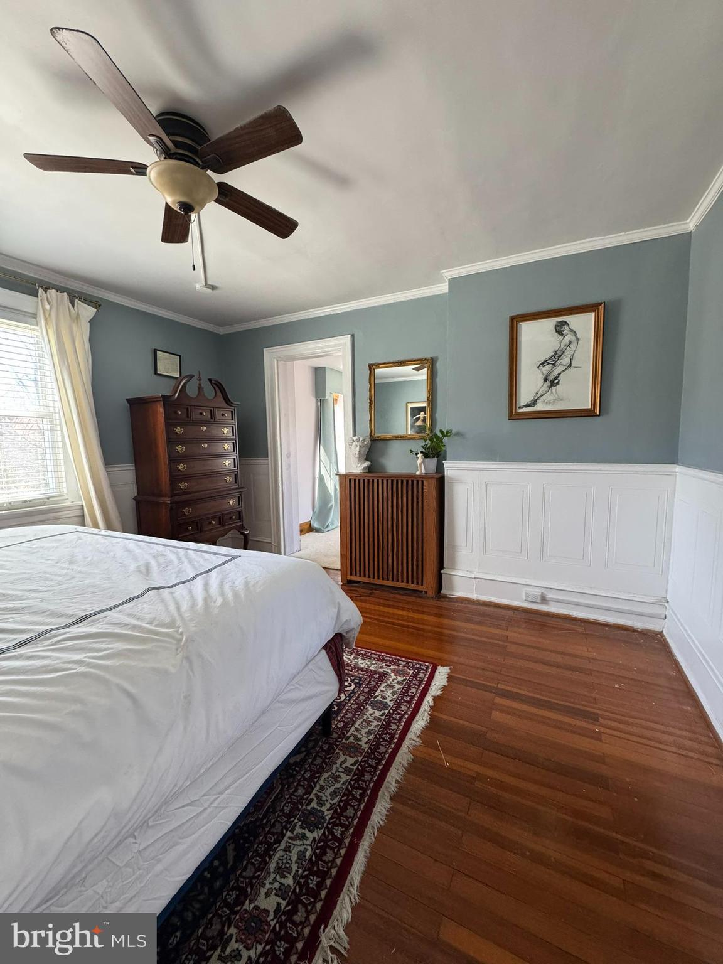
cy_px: 482
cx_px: 362
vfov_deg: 102.1
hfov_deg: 85.7
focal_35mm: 14
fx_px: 390
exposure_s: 1/96
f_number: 2.2
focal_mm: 2.22
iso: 320
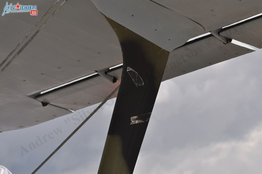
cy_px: 87
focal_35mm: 174
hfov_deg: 11.8
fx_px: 1265
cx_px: 131
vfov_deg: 7.9
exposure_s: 1/500
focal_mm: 116
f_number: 8
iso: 200
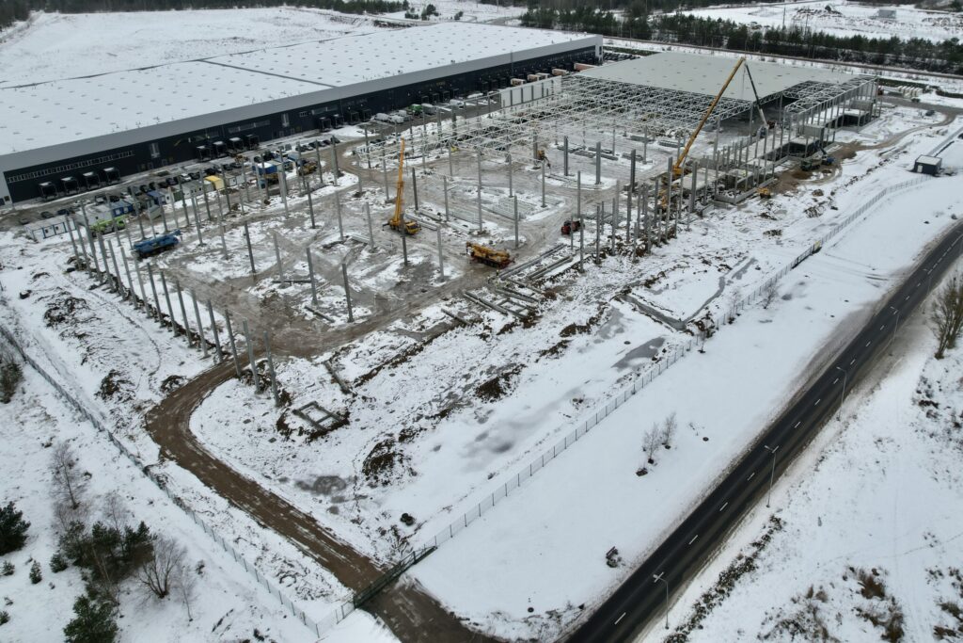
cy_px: 322
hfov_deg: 78.6
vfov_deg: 57.2
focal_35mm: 22
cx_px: 482
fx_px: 589
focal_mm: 8.38
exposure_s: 1/240
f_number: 2.8
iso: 100
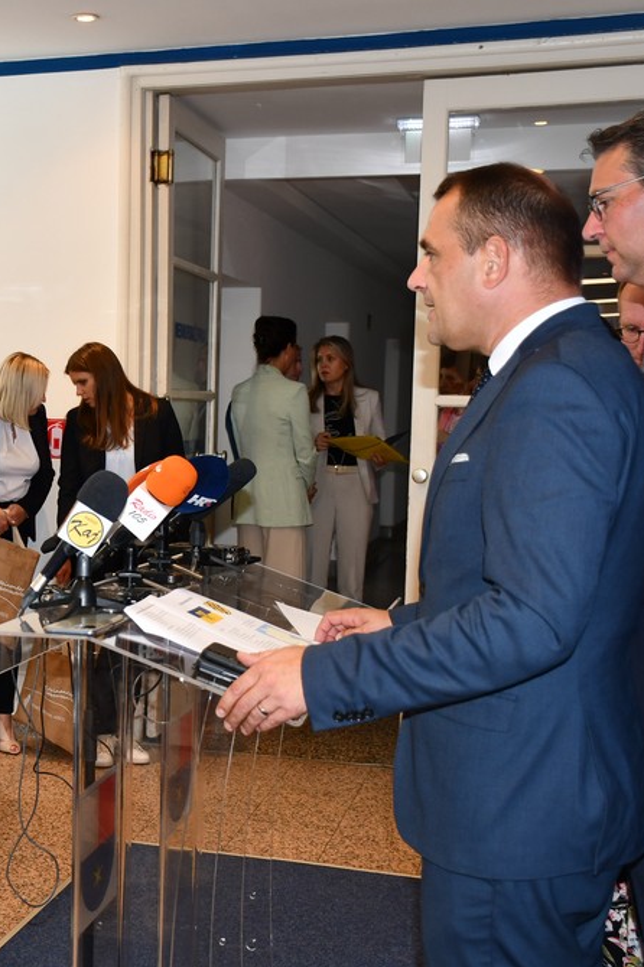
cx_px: 42
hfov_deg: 25.0
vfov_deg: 38.2
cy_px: 491
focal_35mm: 52
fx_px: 1397
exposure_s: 1/80
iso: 400
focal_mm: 23
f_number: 3.8
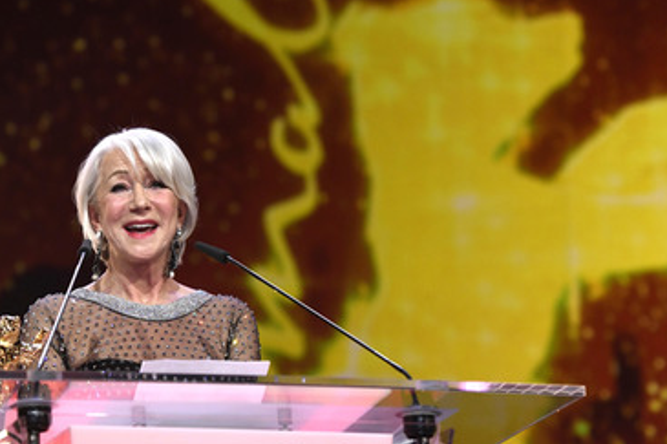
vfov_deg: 8.2
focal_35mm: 167
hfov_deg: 12.3
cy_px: 206
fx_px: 3093
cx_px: 337
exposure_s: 1/250
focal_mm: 135
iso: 3200
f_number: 3.5
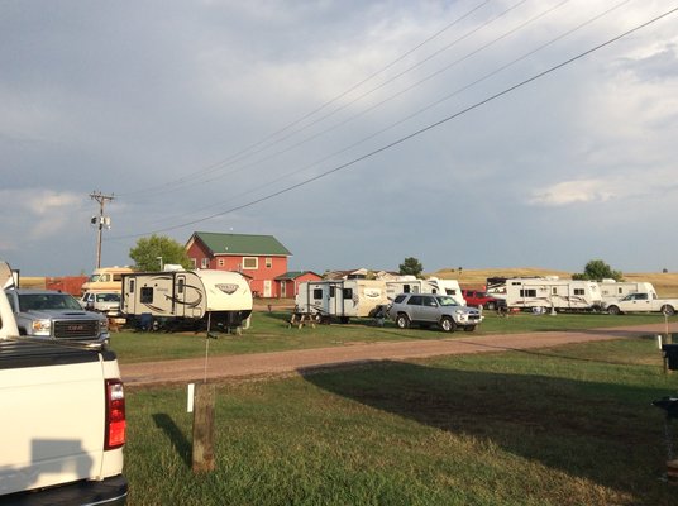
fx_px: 626
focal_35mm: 32
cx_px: 339
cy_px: 253
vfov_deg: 44.0
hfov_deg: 56.9
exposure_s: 1/1590
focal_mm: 3.3
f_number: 2.4
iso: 32
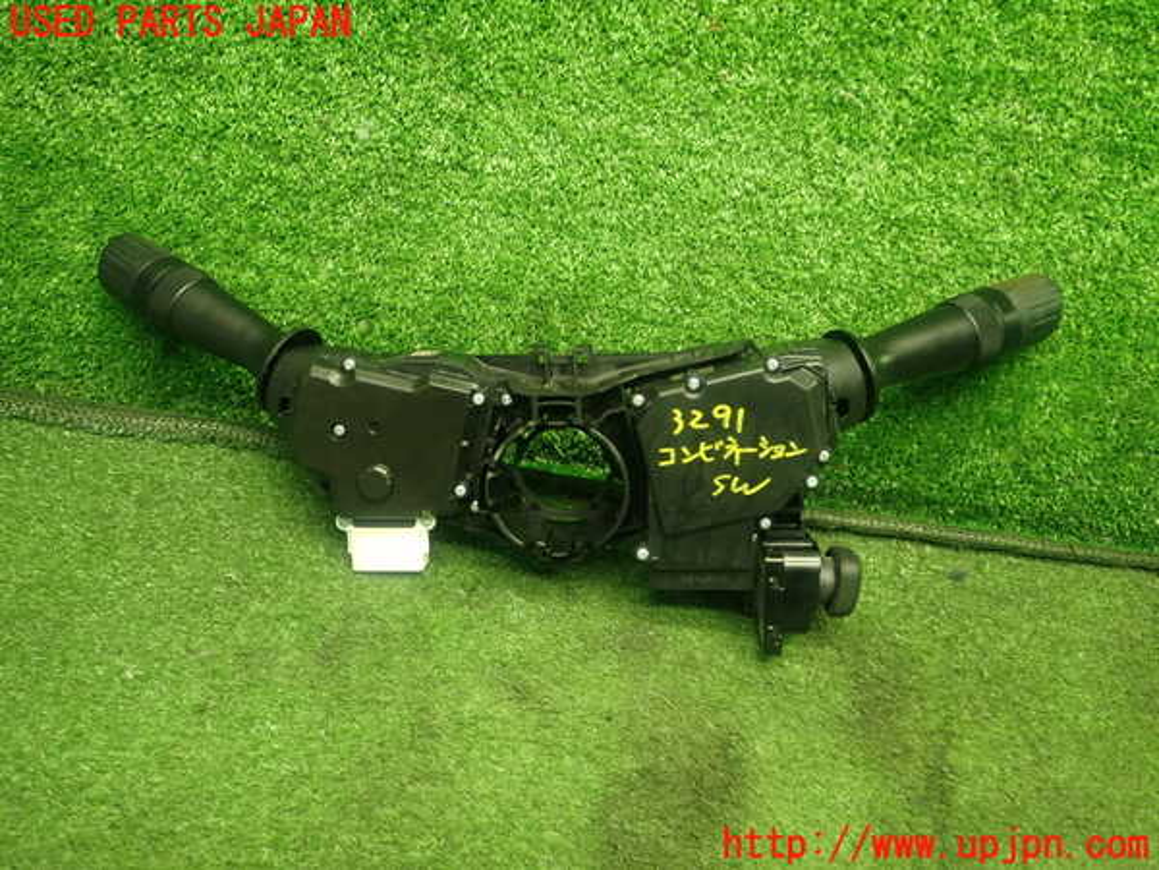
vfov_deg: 46.8
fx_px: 1004
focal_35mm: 30
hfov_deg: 60.0
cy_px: 435
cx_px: 580
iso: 250
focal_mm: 5.4
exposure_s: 1/30
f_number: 2.3
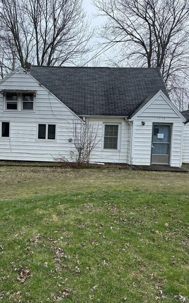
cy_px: 150
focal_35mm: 30
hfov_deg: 41.3
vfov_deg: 62.9
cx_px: 64
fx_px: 248
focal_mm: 6.76
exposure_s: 1/1923
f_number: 1.78
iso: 80
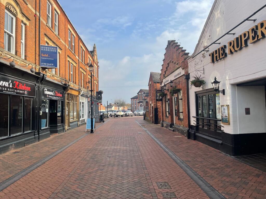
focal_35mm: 26
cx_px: 133
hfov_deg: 67.3
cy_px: 100
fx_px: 200
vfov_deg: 53.1
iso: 32
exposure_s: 1/1949
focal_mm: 4.2
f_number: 1.6
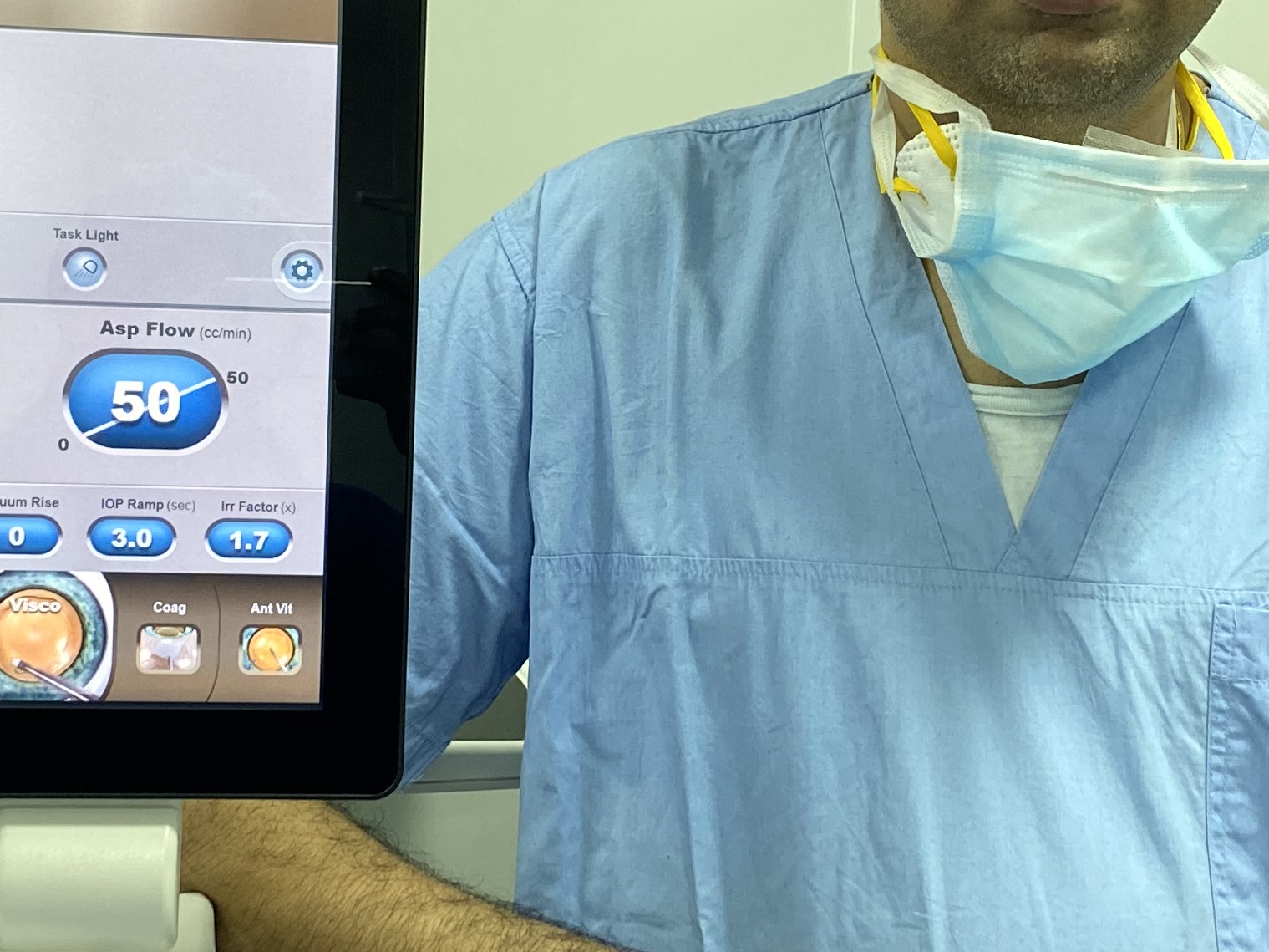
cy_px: 450
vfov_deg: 21.3
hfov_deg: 28.1
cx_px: 522
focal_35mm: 69
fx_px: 2529
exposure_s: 1/100
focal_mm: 4.25
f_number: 1.8
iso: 80
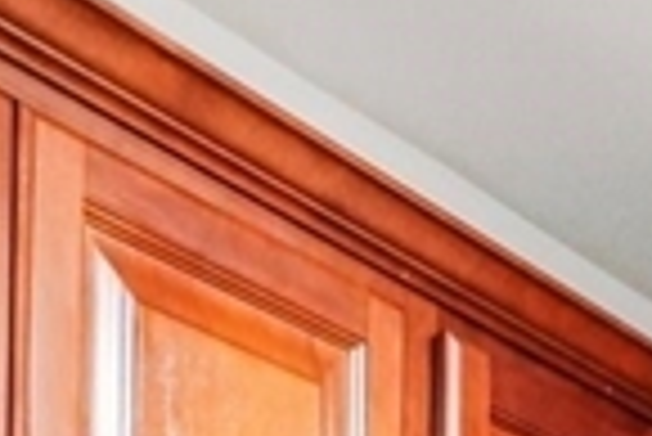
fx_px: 2049
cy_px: 1130
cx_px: 1295
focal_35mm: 113
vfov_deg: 10.2
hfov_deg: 14.9
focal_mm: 16
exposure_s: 1/30
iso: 5000
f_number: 8
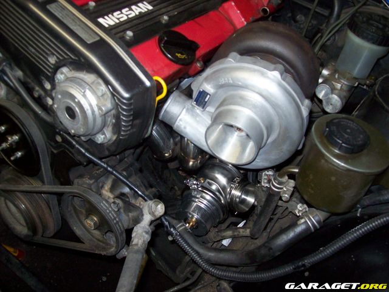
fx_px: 405
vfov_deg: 39.7
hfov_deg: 51.4
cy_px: 146
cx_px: 194
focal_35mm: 36
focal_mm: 6
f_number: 2.7
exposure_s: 1/64
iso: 200
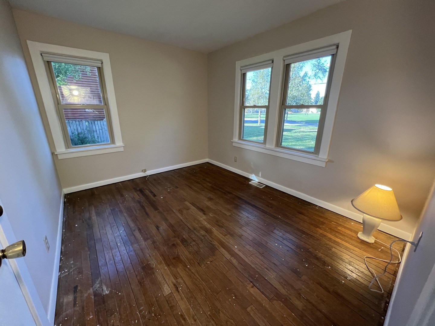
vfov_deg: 89.9
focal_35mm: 13
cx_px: 218
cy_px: 163
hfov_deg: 106.2
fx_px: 163
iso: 200
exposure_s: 1/120
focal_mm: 1.57
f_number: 1.8
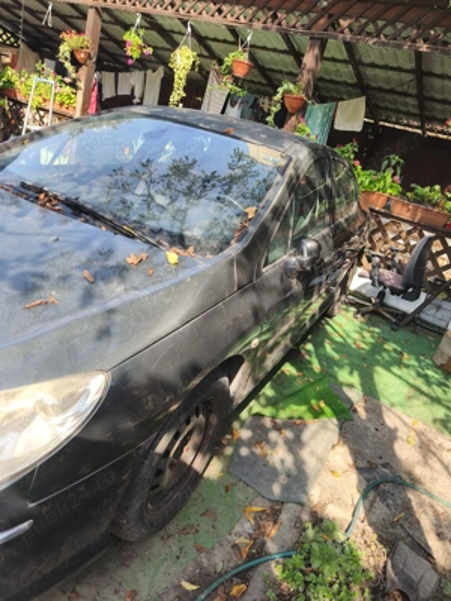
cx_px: 226
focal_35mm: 23
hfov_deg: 58.9
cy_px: 300
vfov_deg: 73.9
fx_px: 400
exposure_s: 1/244
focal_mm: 6.18
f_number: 1.65
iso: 50
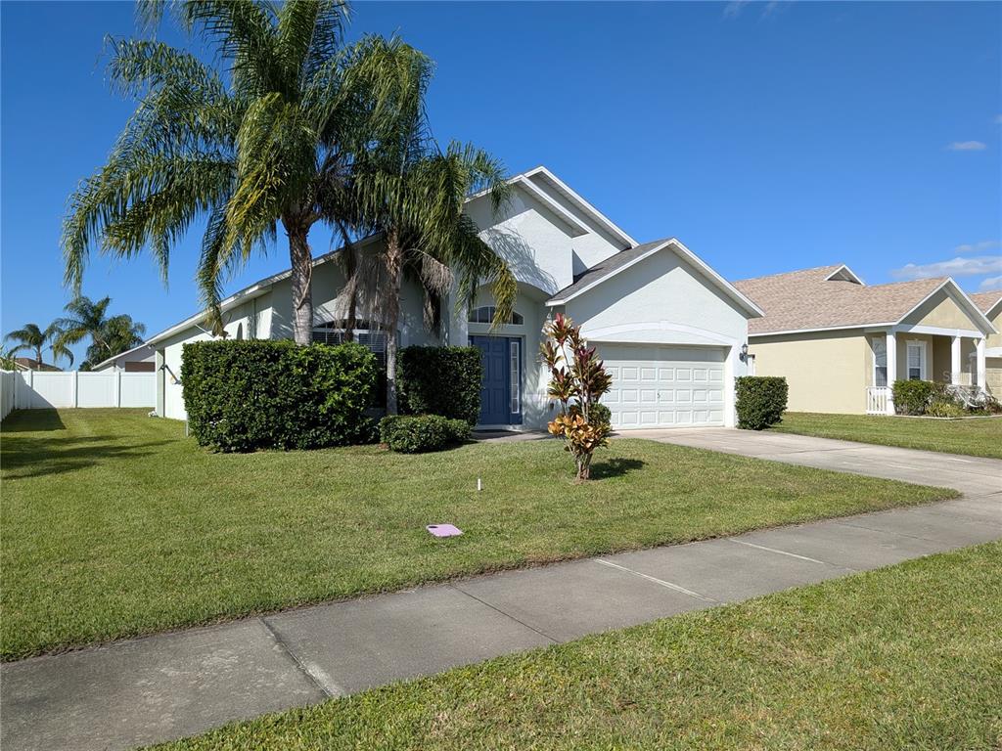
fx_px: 695
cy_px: 376
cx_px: 501
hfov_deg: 71.6
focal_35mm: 24
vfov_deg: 56.8
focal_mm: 4.53
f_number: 1.7
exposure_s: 1/2262
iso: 29
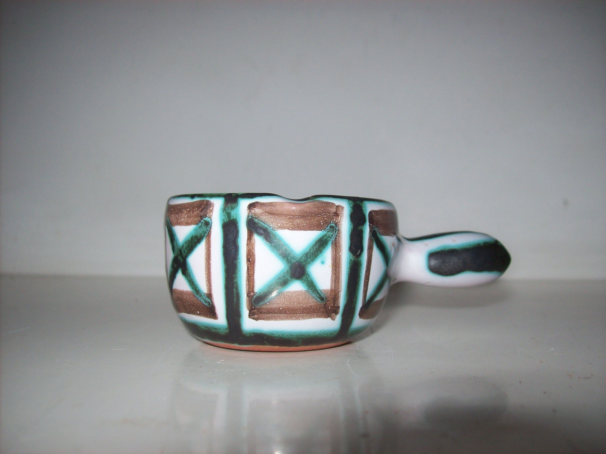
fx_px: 630
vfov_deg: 39.6
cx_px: 303
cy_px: 227
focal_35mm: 36
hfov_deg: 51.4
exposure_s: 1/64
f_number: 2.7
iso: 80
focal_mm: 6
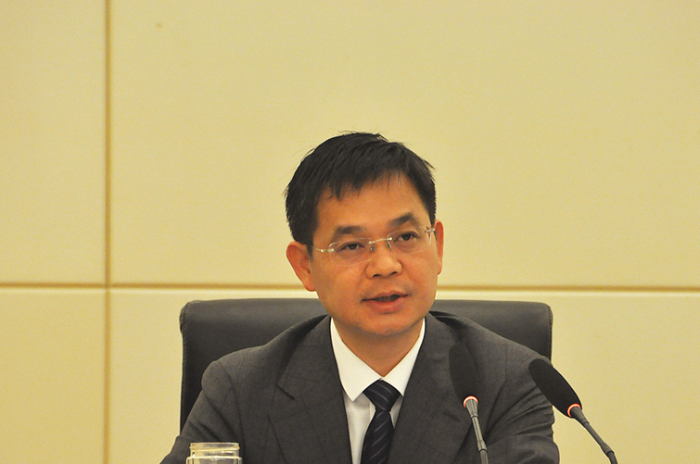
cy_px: 286
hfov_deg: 4.7
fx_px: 8484
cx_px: 401
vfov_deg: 3.1
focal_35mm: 437
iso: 1000
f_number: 5.6
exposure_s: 1/60
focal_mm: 200
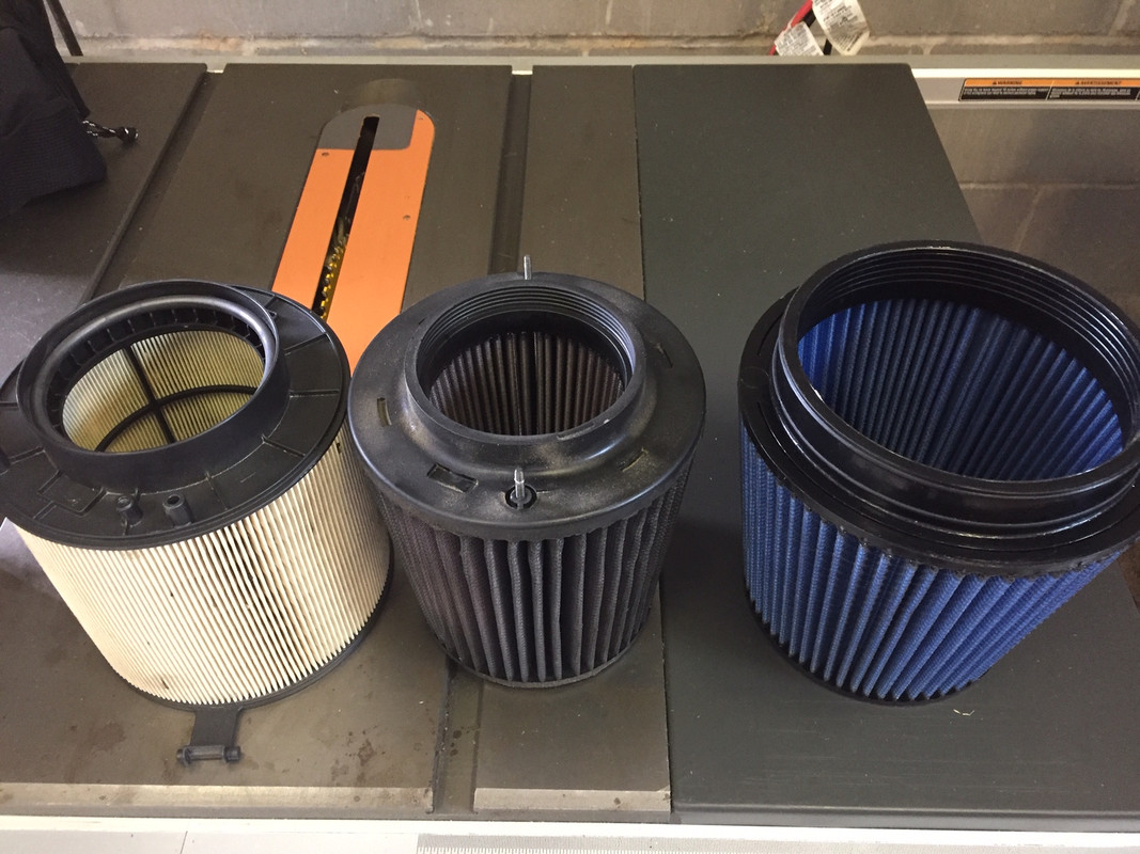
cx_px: 570
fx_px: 955
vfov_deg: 48.2
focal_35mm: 29
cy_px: 427
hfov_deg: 61.7
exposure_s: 1/20
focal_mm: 4.15
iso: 250
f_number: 2.2
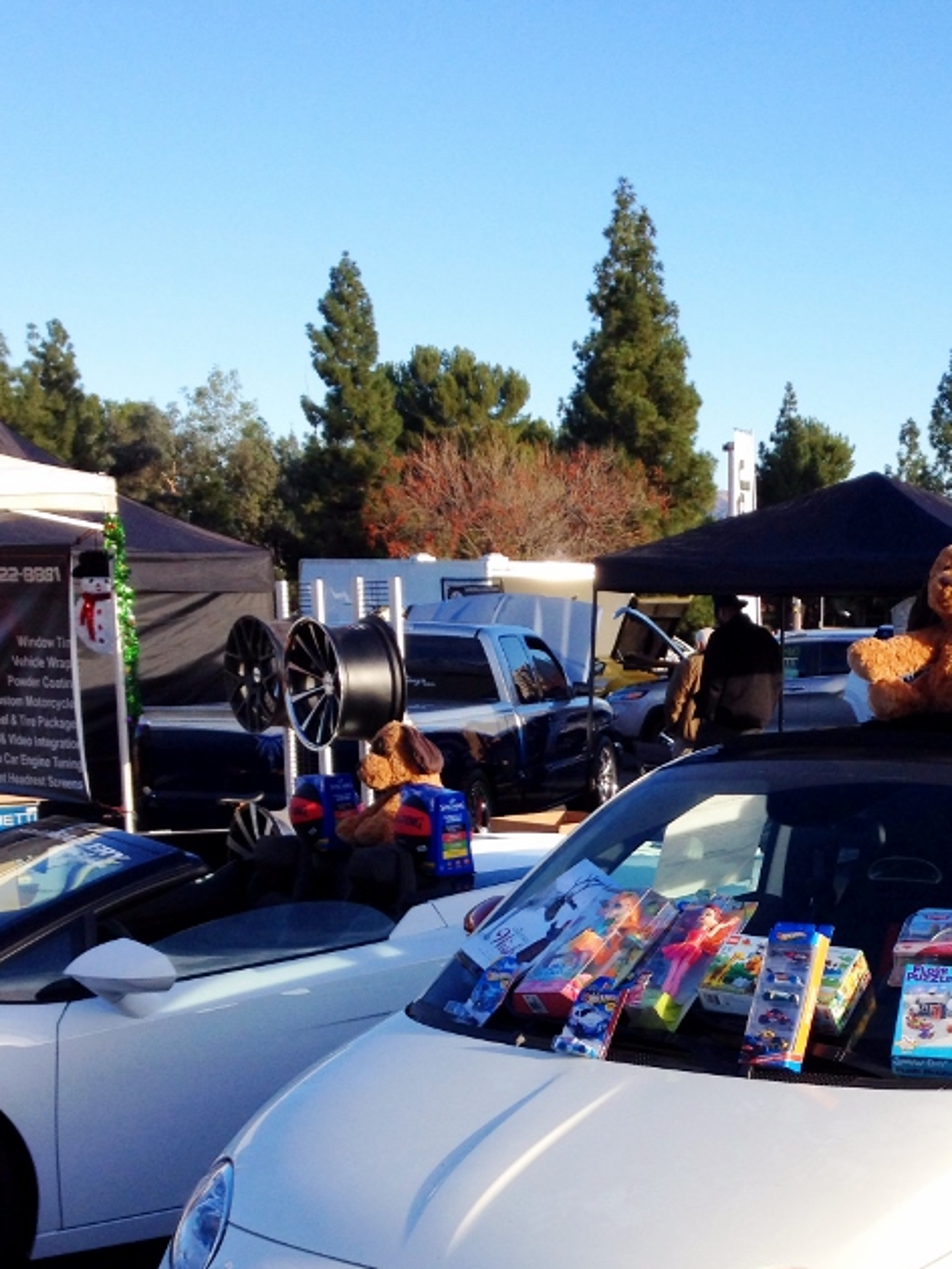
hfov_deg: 25.3
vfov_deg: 33.1
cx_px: 724
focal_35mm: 57
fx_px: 2089
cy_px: 952
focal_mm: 4.28
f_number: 2.4
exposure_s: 1/812
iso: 50
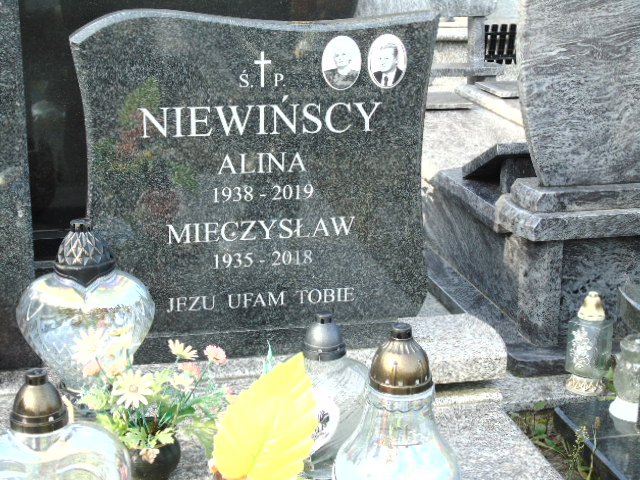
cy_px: 240
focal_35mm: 62
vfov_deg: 23.7
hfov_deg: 31.2
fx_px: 1146
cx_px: 320
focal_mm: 11
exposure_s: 1/80
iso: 80
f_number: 4.5
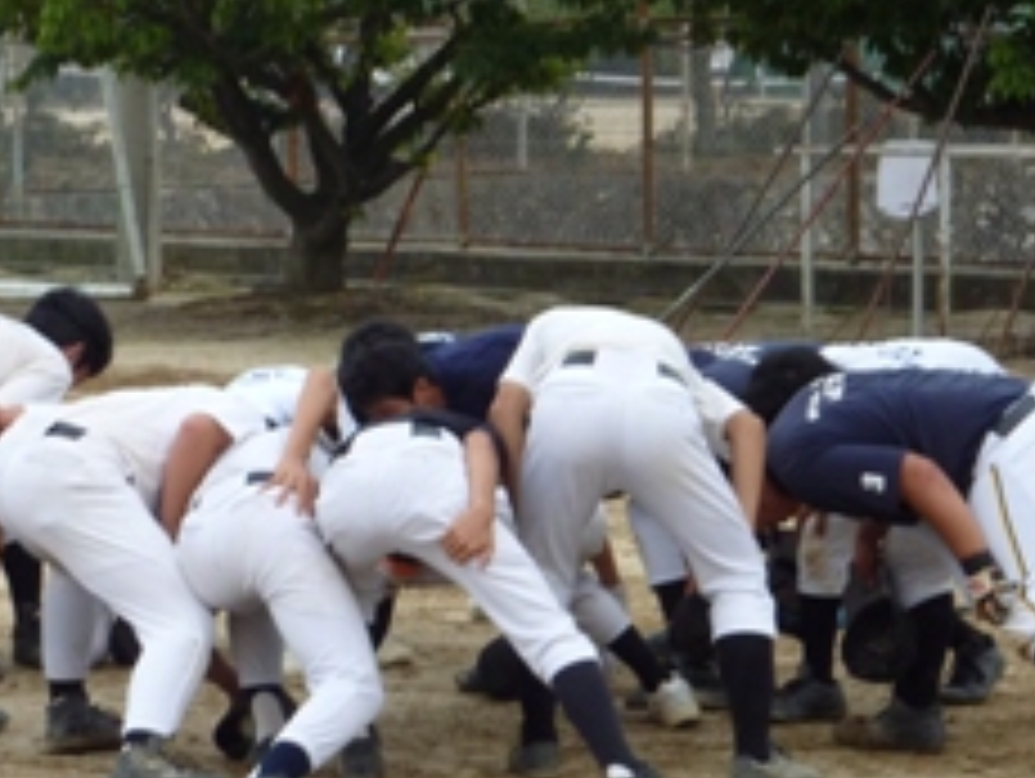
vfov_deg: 8.5
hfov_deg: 11.3
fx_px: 5238
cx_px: 333
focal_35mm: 175
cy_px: 243
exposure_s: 1/160
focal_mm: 14.7
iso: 160
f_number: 4.3
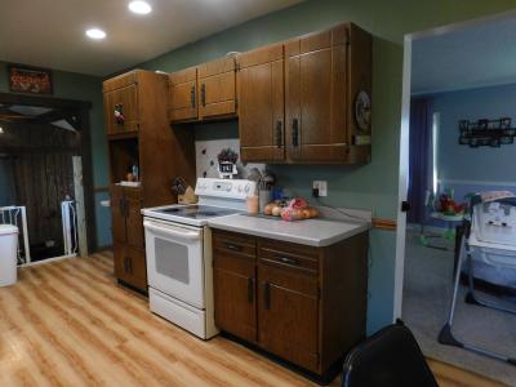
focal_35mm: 23
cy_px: 194
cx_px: 258
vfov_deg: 58.9
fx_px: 343
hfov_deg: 73.9
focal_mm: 4
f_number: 3
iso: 400
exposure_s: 1/30
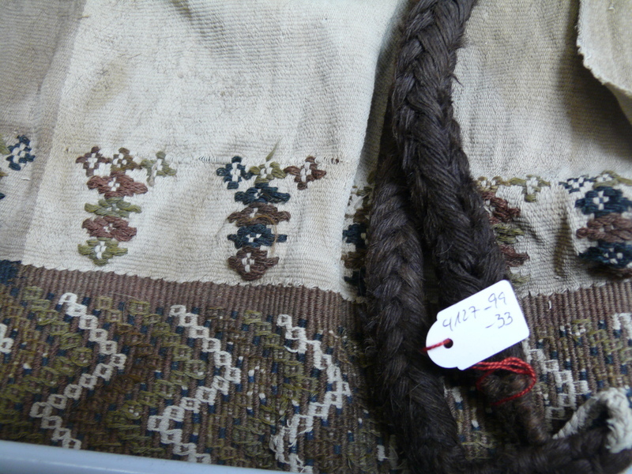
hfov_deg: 46.8
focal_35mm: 40
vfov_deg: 36.0
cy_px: 237
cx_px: 316
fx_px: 730
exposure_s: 1/20
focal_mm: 8.5
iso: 200
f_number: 2.8
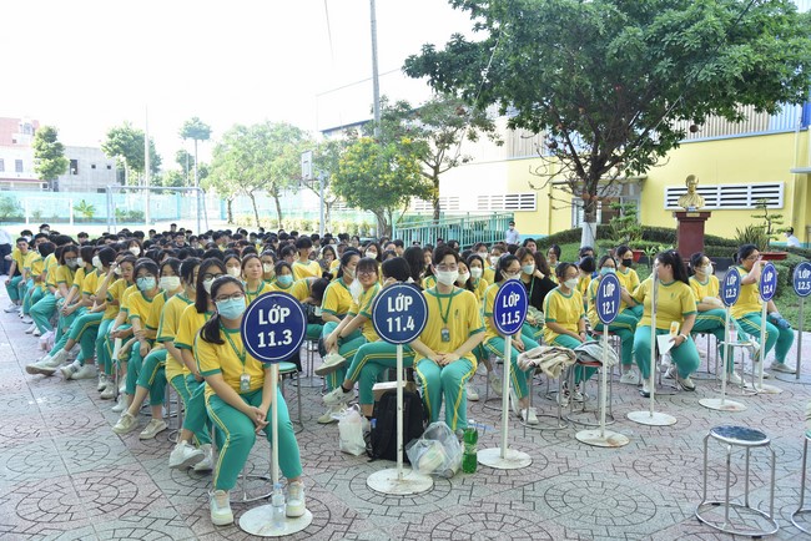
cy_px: 270
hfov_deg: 61.9
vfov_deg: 43.6
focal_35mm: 30
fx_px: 676
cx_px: 406
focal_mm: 30
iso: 200
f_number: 5
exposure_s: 1/125
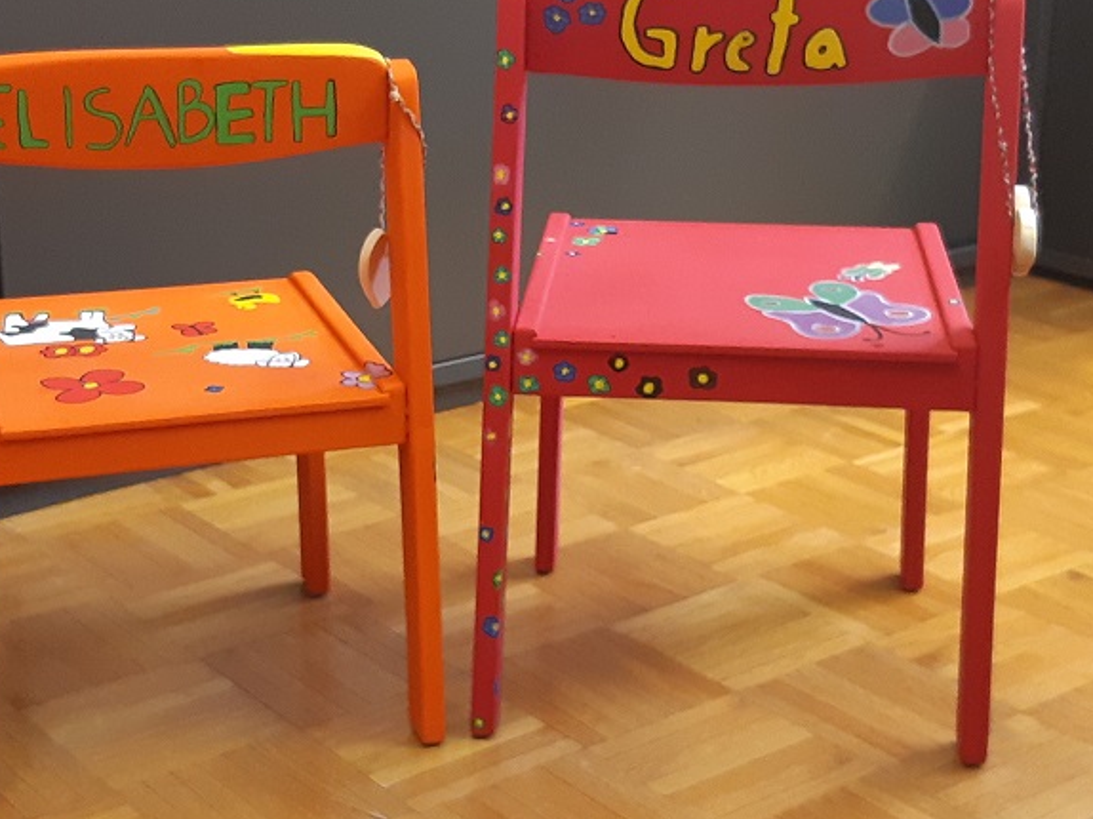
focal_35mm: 29
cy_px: 368
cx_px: 493
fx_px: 915
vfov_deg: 48.1
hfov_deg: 61.6
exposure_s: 1/33
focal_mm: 3.93
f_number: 1.7
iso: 250
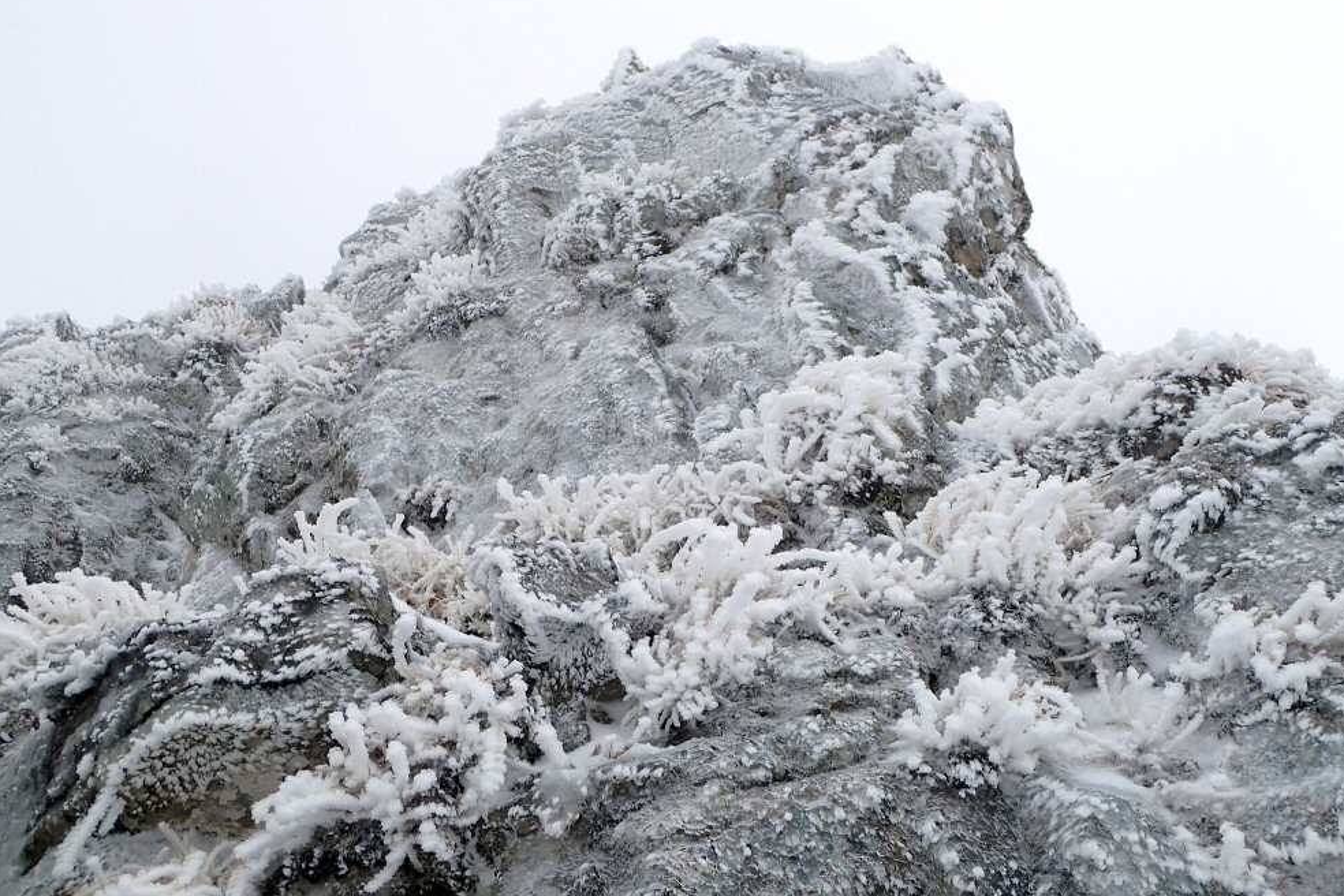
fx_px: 1381
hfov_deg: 51.9
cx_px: 680
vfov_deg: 35.9
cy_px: 492
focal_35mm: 37
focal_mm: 6.42
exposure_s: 1/160
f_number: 10
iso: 100
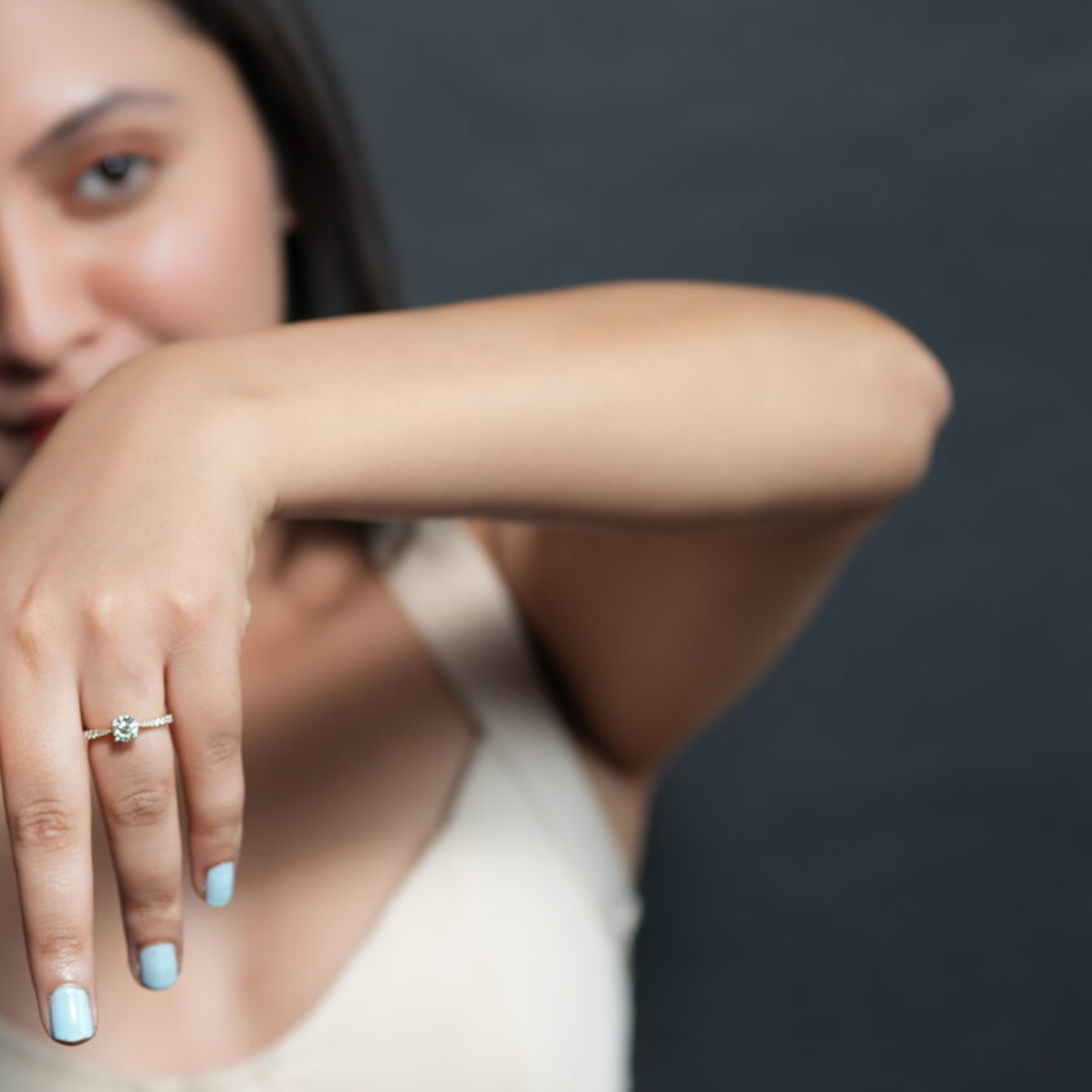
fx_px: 3248
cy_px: 639
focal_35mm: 91
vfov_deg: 19.1
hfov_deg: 18.3
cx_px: -127
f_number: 2.2
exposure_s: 1/50
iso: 100
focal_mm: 35
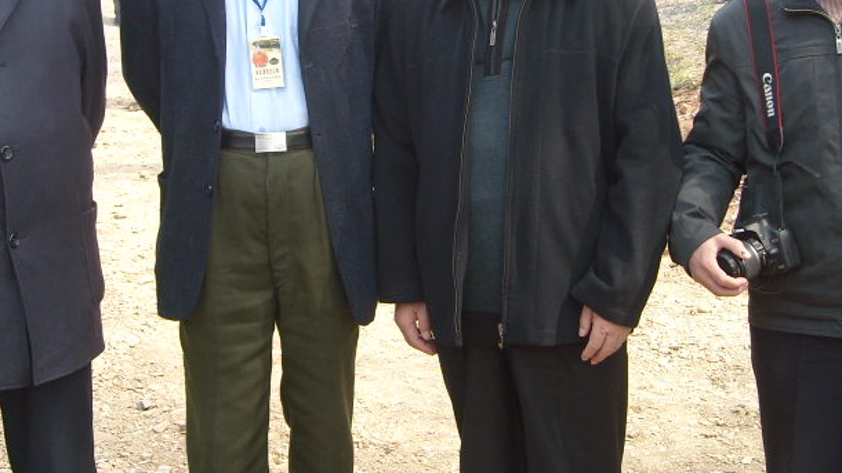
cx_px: 388
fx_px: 1429
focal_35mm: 64
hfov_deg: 32.8
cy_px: 117
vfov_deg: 18.7
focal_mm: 5.7
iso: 64
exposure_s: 1/184
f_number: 2.8
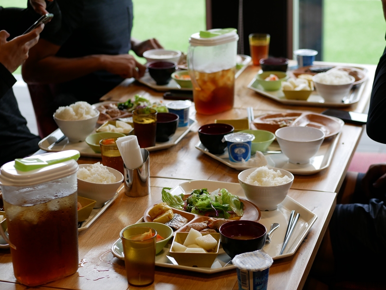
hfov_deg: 22.7
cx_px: 193
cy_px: 145
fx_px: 960
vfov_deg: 17.2
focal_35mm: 86
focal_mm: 43
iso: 200
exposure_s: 1/320
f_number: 2.5
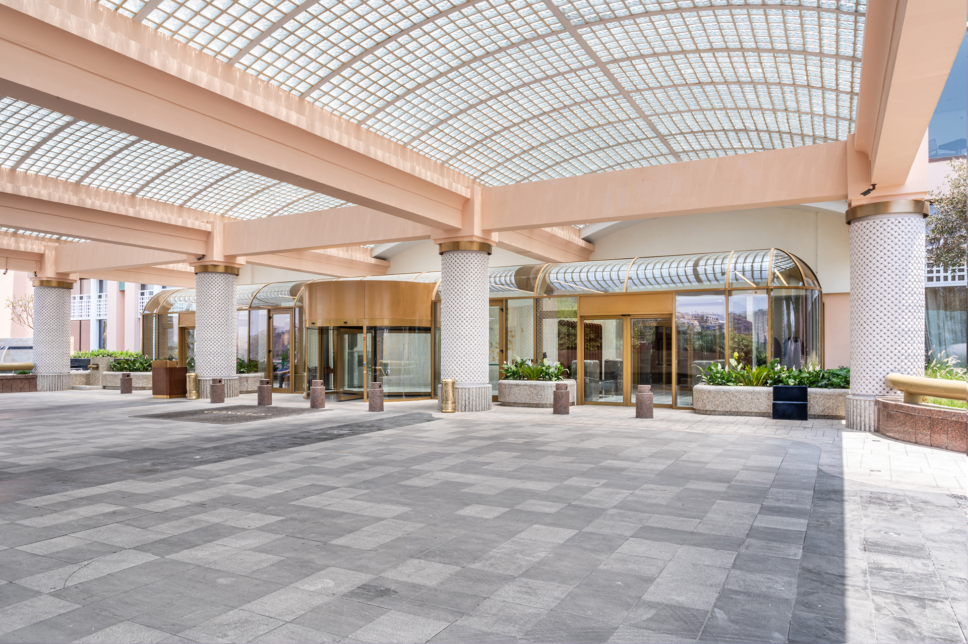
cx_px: 484
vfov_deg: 52.1
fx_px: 658
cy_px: 322
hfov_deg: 72.7
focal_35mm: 24
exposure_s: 1/5
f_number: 22
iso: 50
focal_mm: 24.5
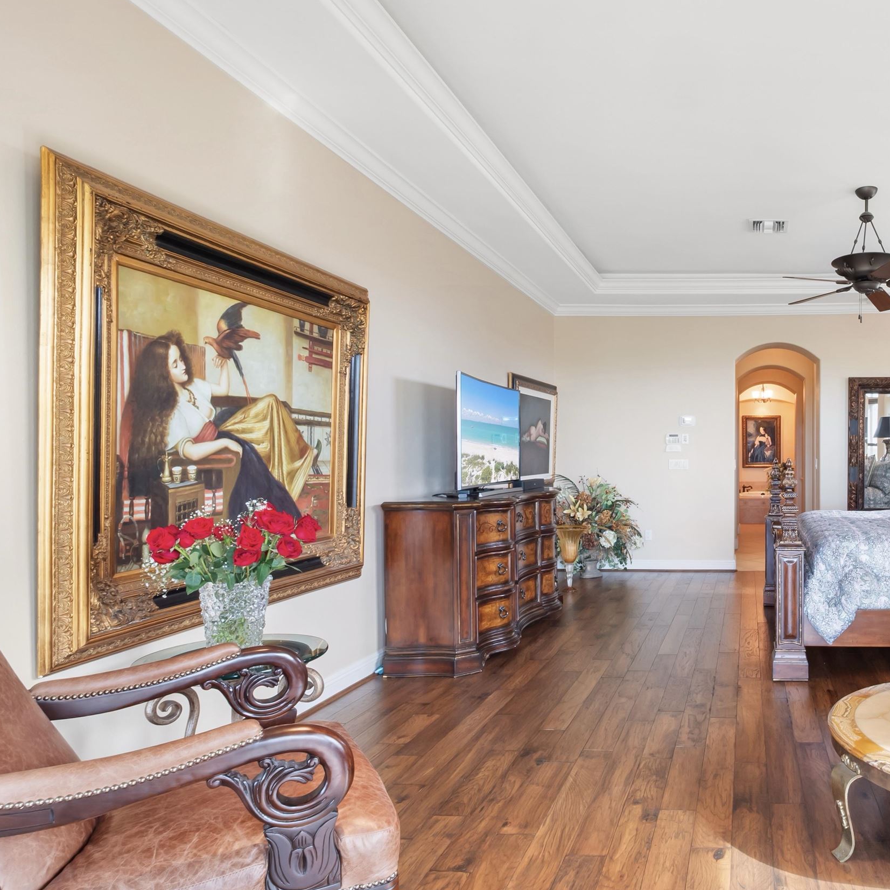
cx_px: 737
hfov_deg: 60.6
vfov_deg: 67.3
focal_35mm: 23
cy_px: 452
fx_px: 669
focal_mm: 7
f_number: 7.1
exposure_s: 1/2
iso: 200
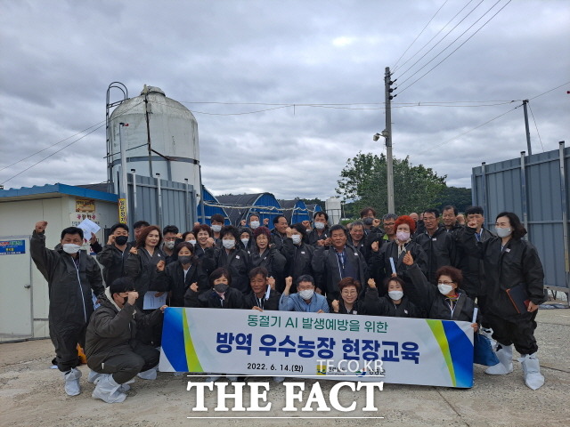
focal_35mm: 24
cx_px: 285
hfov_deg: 71.6
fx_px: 395
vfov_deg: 56.8
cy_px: 214
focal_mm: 5.23
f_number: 1.8
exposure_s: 1/615
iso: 25
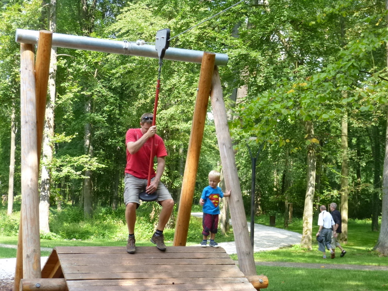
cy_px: 146
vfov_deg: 26.6
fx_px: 616
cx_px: 194
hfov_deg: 34.9
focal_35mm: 55
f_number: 4.2
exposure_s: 1/160
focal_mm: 9.9
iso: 200
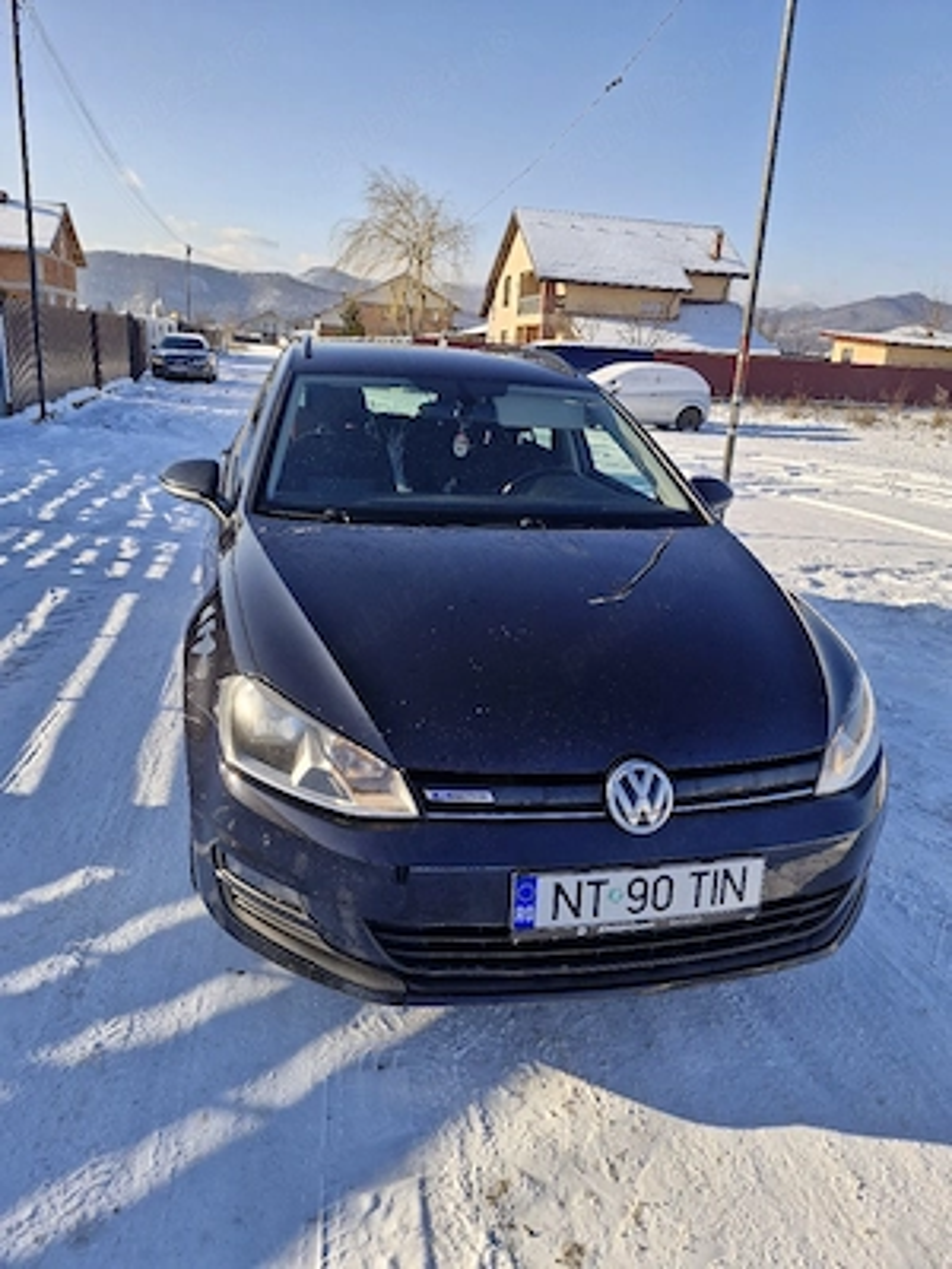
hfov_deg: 58.9
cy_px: 634
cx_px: 476
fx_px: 843
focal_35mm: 23
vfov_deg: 73.9
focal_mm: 5.54
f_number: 1.8
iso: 50
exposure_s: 1/1000
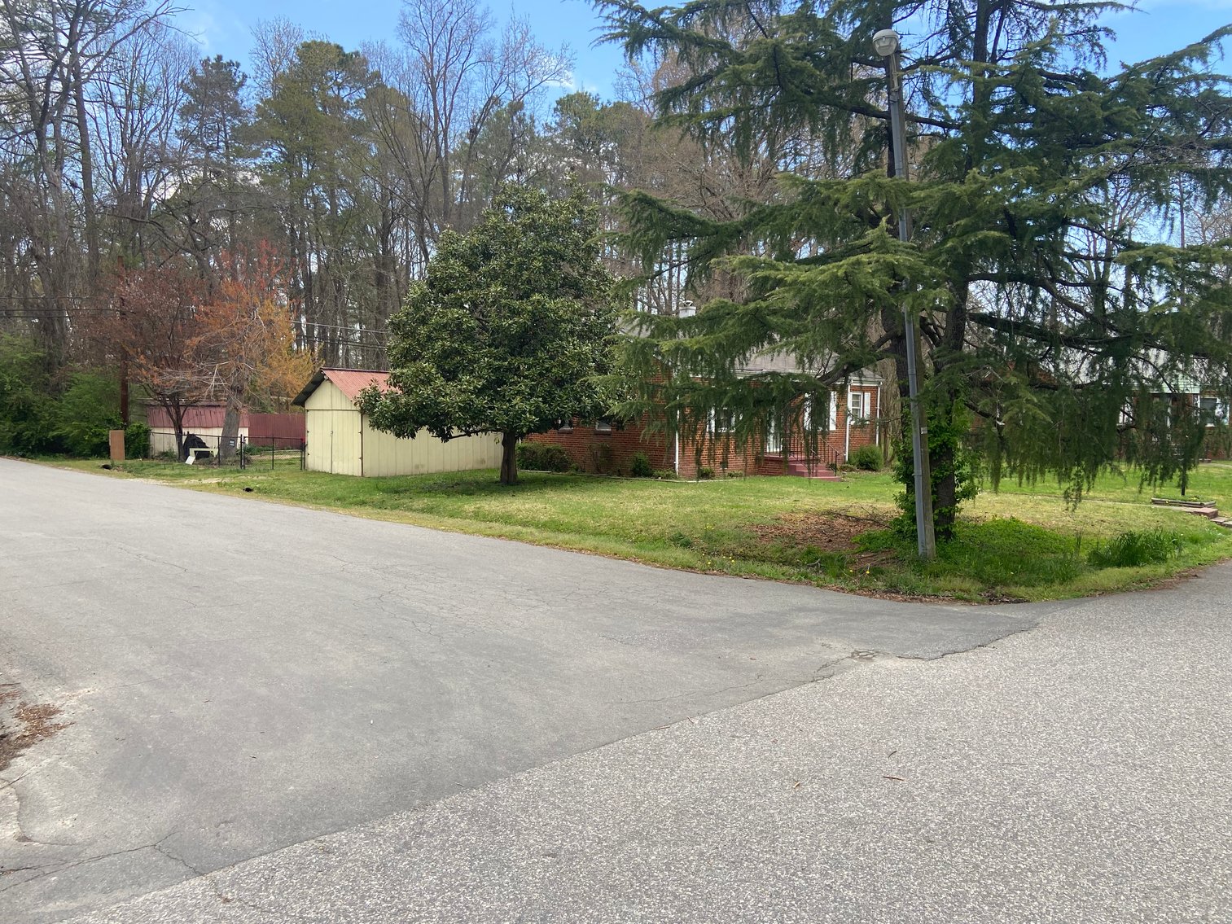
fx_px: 925
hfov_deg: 67.3
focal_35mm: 26
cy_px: 462
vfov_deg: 53.1
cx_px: 616
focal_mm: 4.25
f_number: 1.8
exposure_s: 1/322
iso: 32
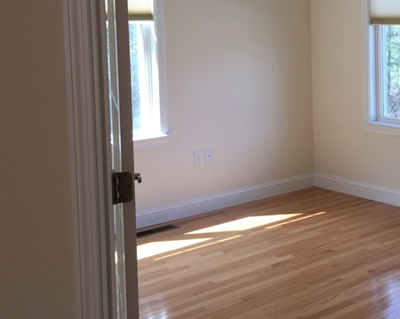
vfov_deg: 25.1
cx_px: 388
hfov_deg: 29.6
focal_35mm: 60
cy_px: 86
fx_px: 710
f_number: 2.2
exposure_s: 1/60
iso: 32
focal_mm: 4.15
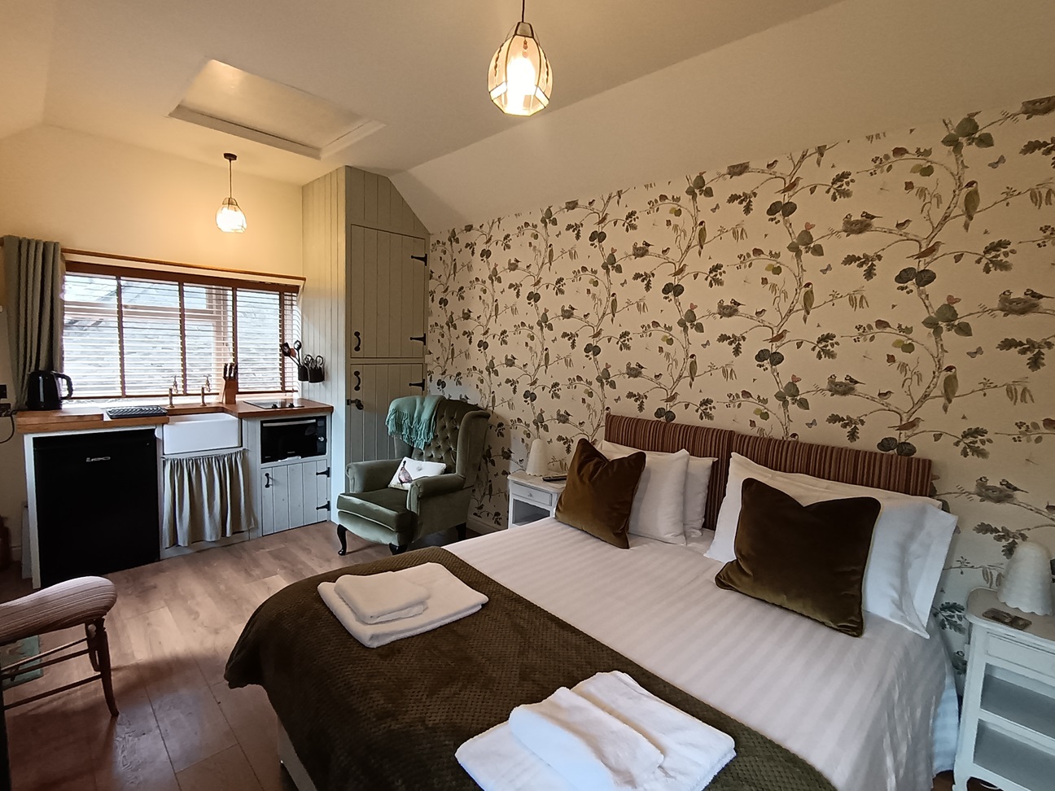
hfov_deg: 91.0
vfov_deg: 74.7
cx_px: 528
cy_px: 396
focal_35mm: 17
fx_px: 518
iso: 487
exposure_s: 1/120
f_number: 2.2
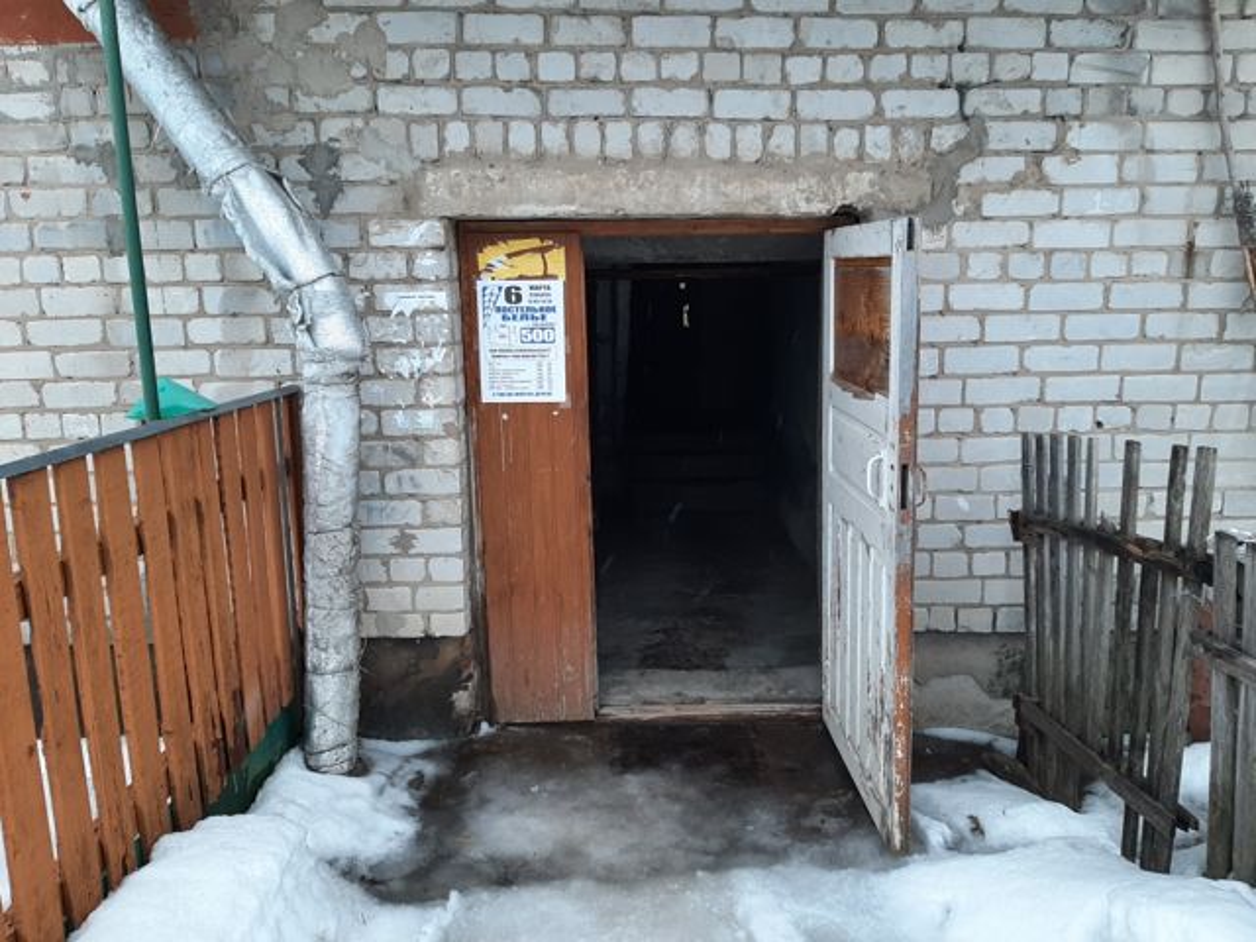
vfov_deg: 53.1
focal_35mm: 26
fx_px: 943
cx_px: 628
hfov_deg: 67.3
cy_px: 471
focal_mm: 3.93
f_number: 1.7
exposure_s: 1/100
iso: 64
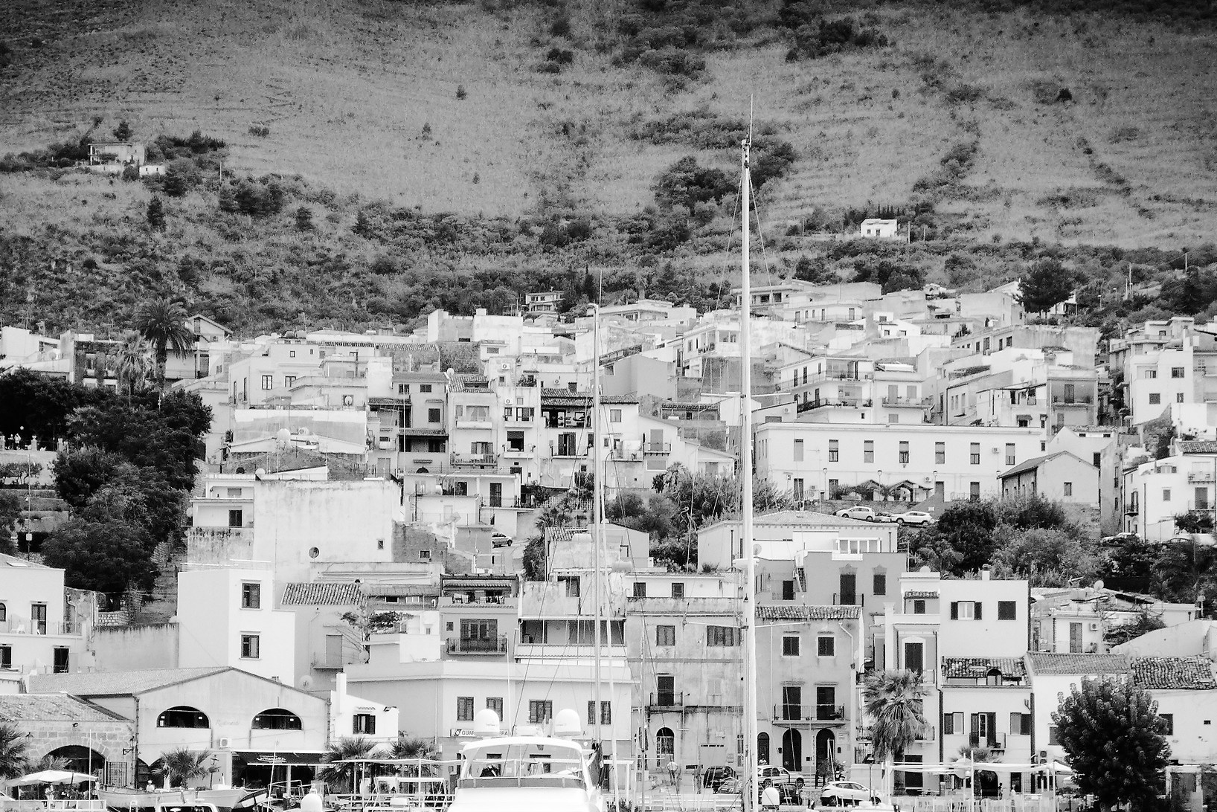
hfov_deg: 15.5
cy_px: 574
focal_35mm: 132
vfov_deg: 10.4
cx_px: 578
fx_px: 4464
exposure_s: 1/125
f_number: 2.3
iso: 200
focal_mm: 17.7
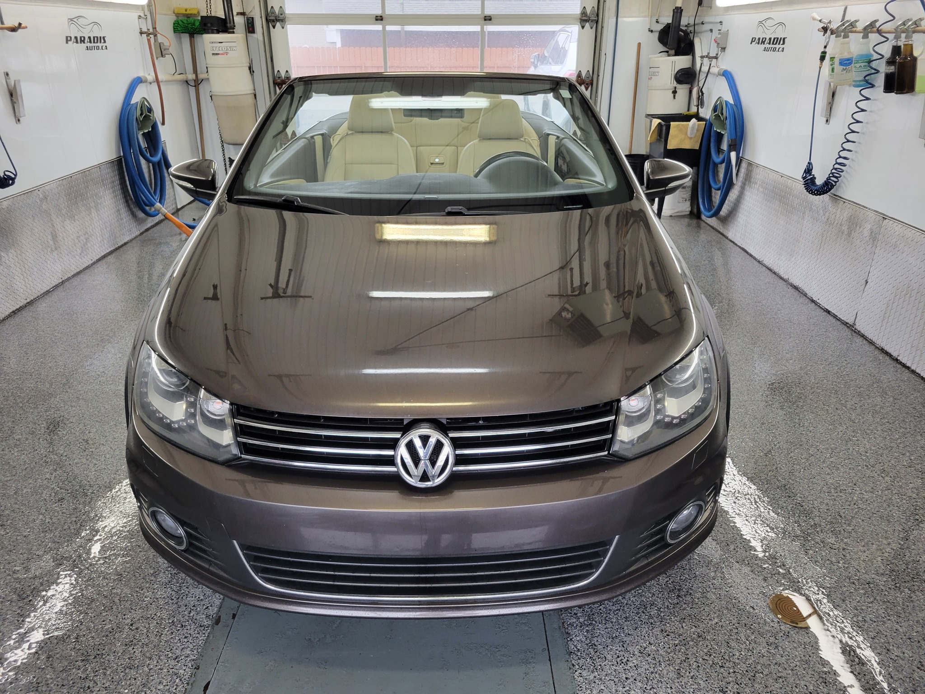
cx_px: 462
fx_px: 695
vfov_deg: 53.1
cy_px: 347
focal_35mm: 26
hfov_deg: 67.3
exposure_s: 1/120
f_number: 1.8
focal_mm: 5.4
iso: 100
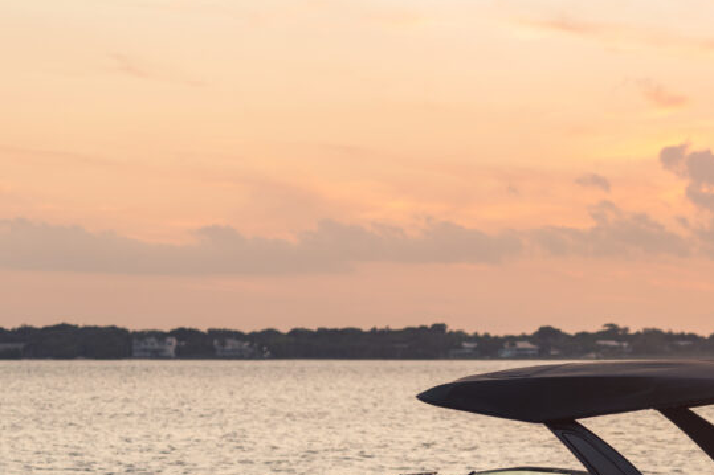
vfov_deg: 10.2
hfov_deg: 15.3
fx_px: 2637
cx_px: 593
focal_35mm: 133
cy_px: 448
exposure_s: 1/125
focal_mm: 70
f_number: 2.8
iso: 400
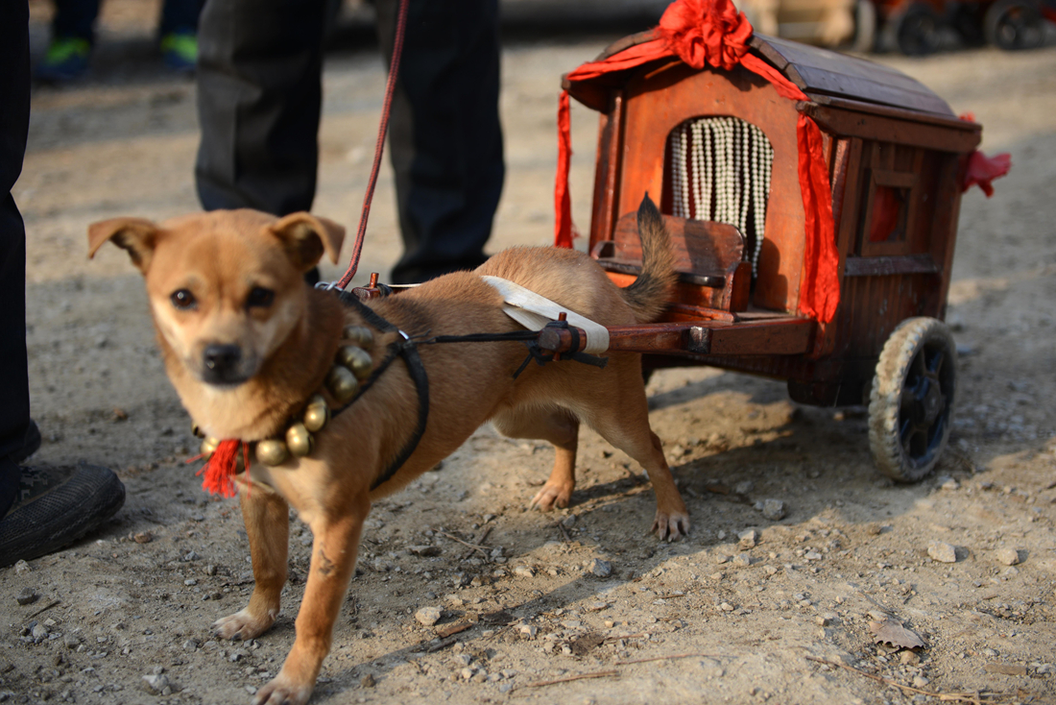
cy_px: 352
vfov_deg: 20.6
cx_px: 528
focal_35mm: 66
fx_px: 1936
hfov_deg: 30.5
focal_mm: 66
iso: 125
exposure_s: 1/640
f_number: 2.8
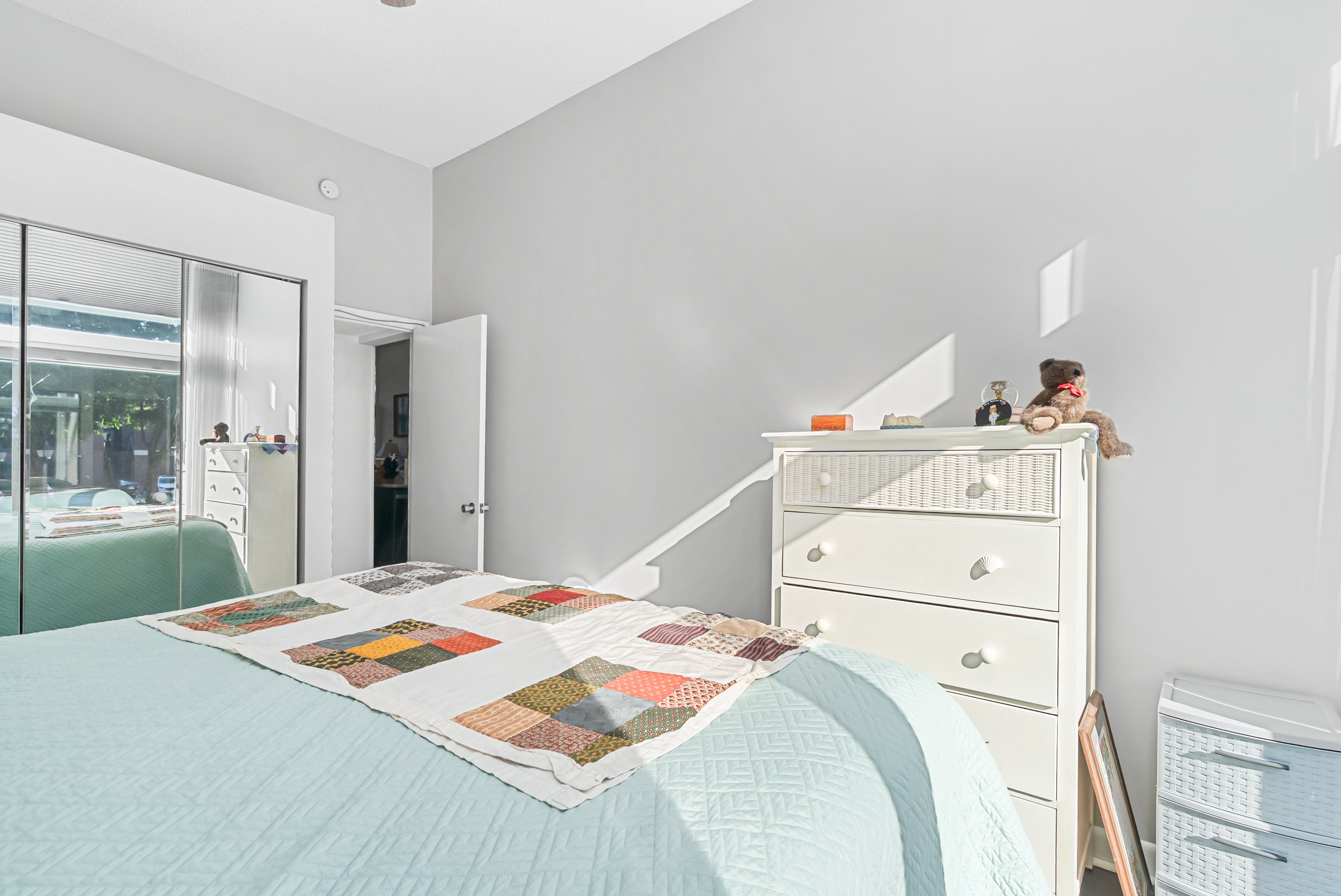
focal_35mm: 16
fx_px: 596
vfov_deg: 73.8
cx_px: 670
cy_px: 448
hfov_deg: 96.7
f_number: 9
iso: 160
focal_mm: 16
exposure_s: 1/10
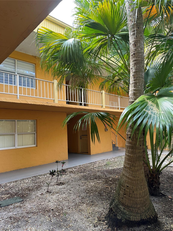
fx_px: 160
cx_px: 86
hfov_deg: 56.8
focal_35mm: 24
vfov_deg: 71.6
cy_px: 116
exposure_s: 1/161
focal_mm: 6.86
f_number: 1.78
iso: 80
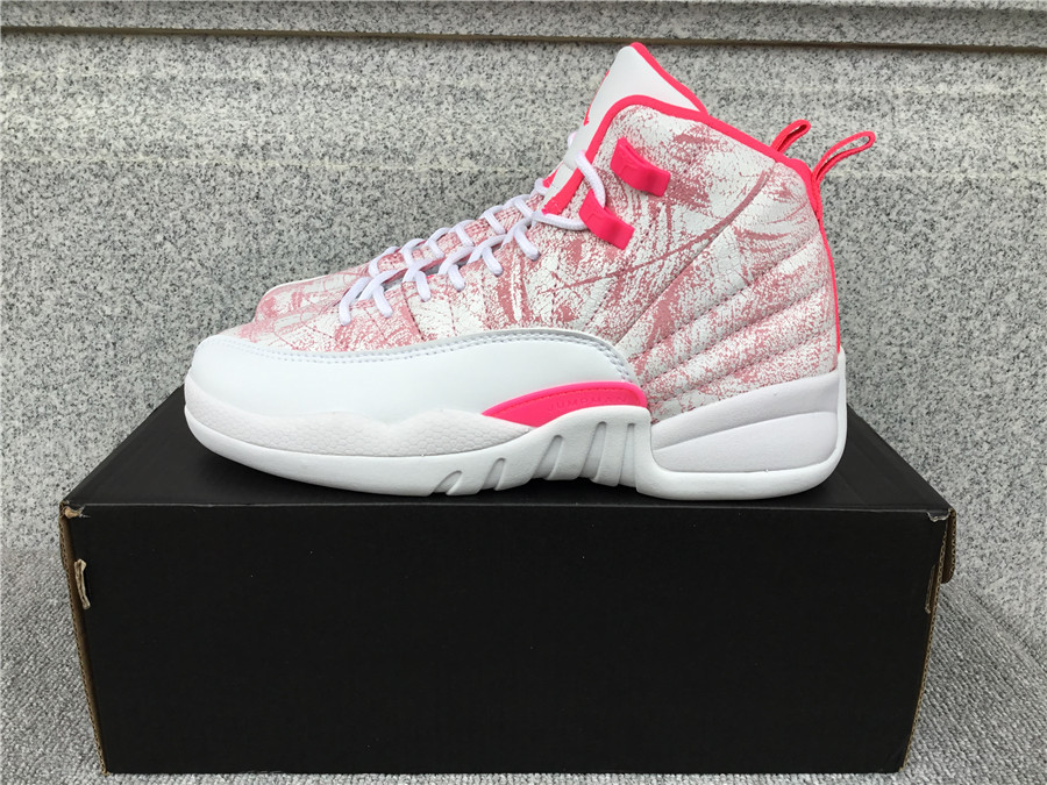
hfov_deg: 58.4
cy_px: 392
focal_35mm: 31
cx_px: 524
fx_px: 938
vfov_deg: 45.4
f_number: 2.4
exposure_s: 1/176
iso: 25
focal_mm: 3.3
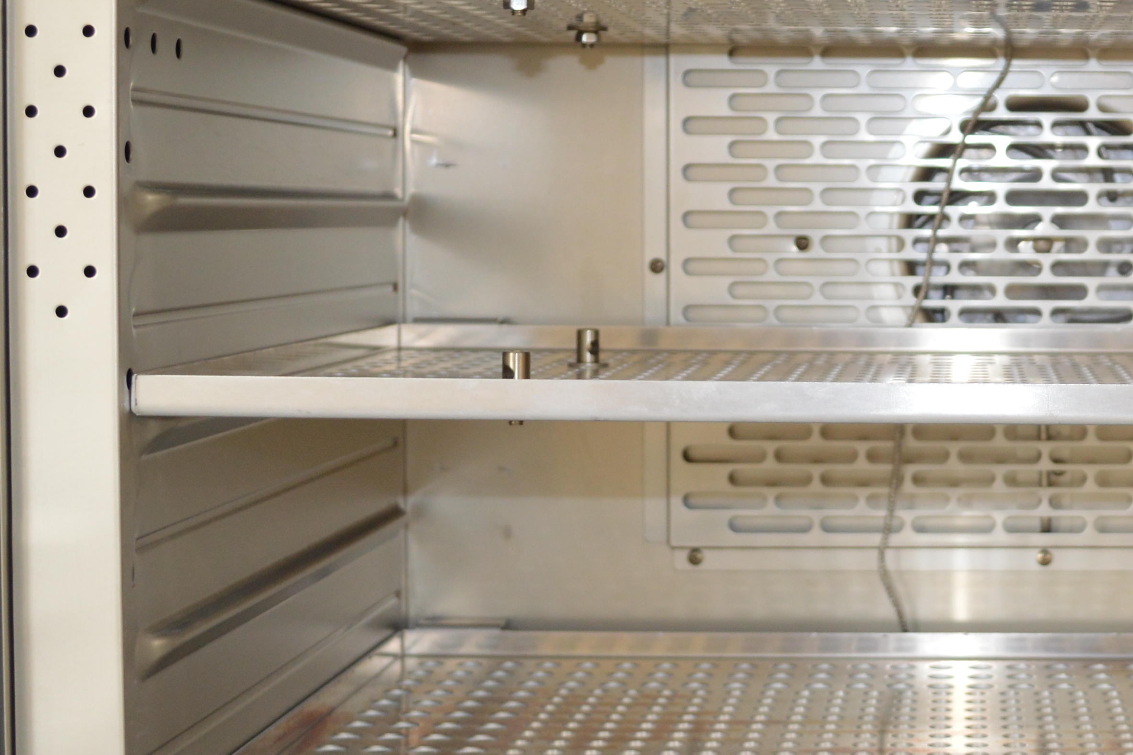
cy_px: 330
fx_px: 2392
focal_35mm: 76
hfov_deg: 25.7
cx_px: 1051
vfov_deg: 17.9
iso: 400
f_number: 4
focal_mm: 20
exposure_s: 1/60
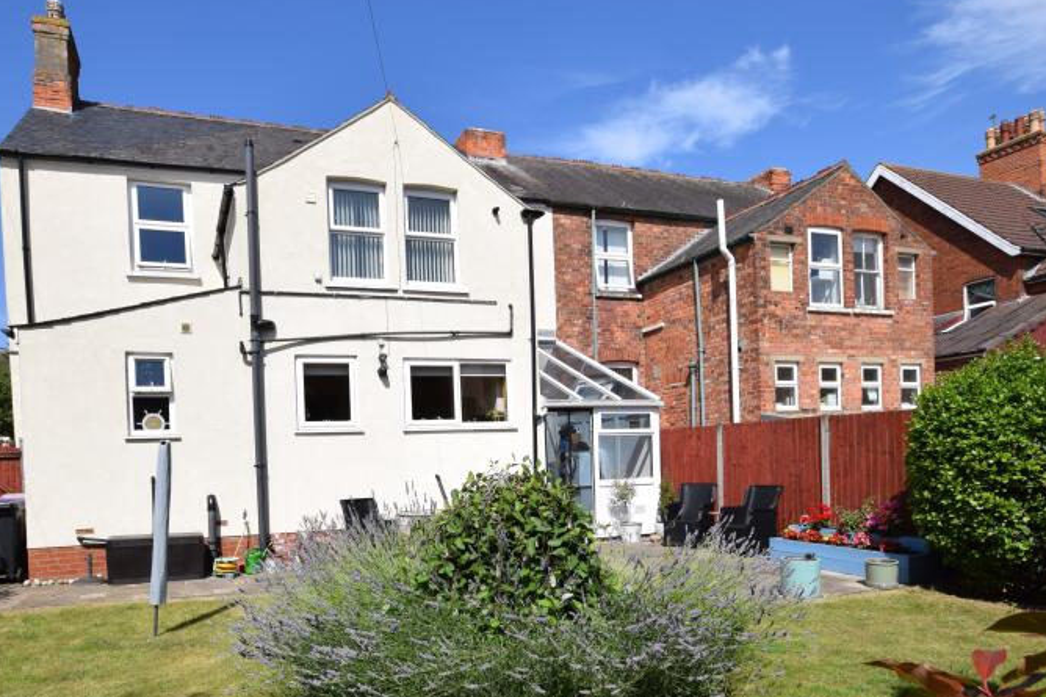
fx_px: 668
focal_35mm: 23
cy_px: 466
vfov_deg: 54.0
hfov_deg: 75.5
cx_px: 435
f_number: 10
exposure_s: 1/400
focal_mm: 10
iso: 200
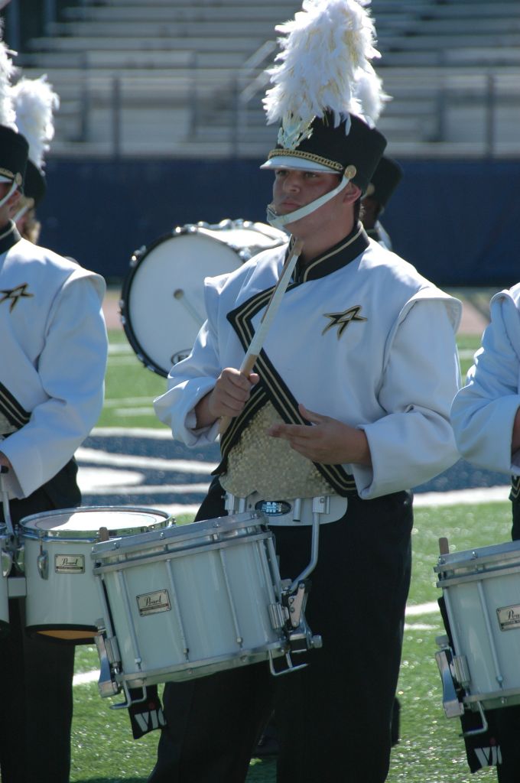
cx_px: 260
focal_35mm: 300
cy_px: 392
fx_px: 6517
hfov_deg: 4.6
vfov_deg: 6.9
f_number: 5.6
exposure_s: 1/500
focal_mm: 200
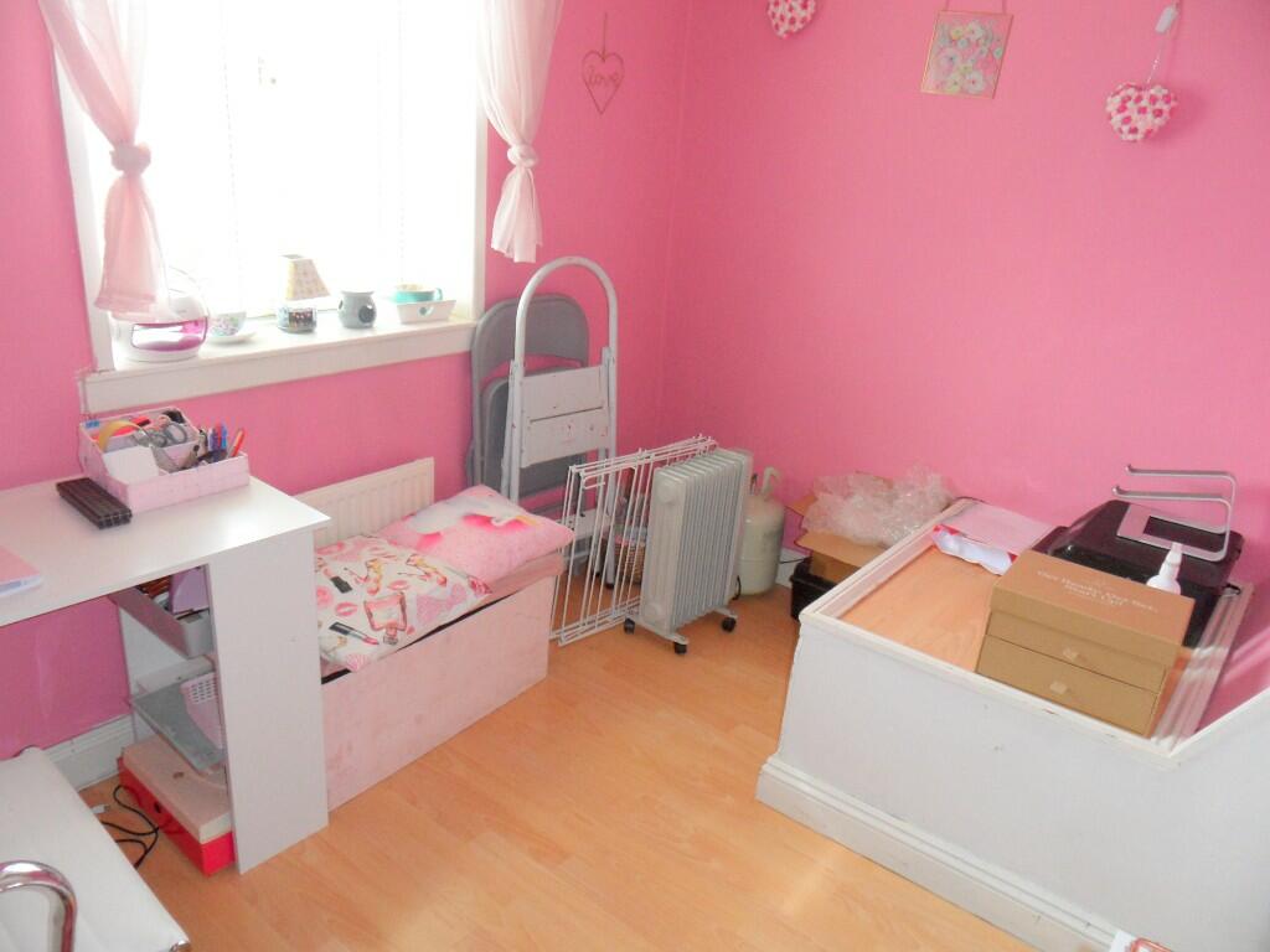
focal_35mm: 24
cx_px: 635
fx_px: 881
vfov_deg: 56.8
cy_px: 476
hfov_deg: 71.6
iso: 200
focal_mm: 3.9
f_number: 3.2
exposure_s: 1/30
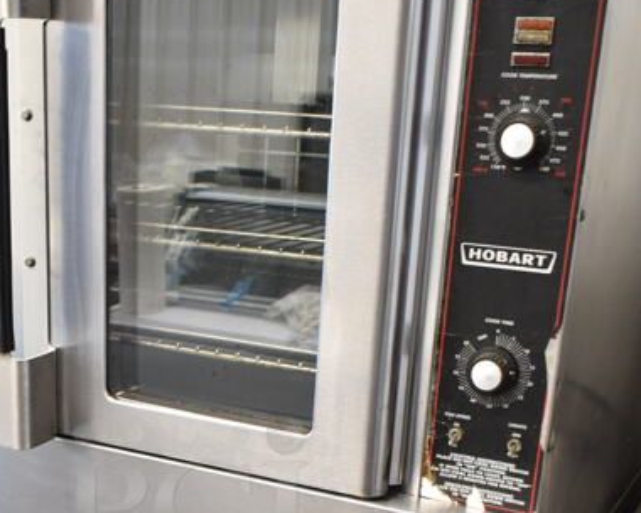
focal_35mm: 61
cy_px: 504
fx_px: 1157
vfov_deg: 24.0
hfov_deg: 30.6
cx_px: 187
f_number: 3.5
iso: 720
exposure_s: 1/30
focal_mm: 18
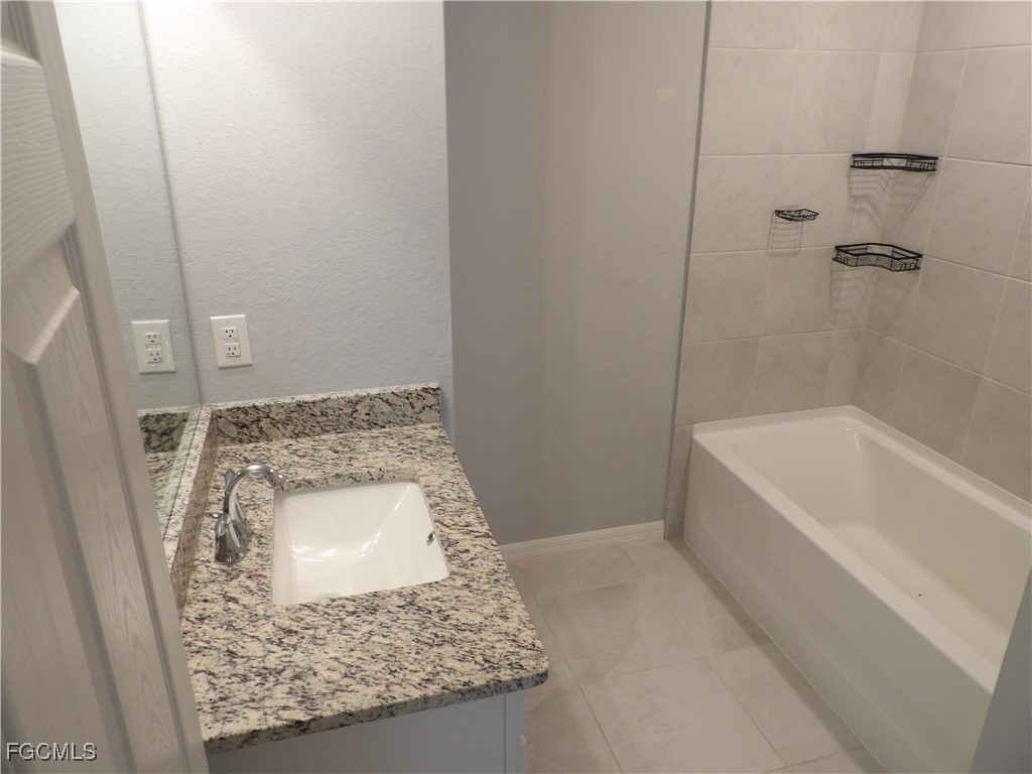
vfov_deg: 56.8
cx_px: 516
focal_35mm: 24
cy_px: 387
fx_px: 716
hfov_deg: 71.6
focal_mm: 4.3
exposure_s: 1/29
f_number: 3.2
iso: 200
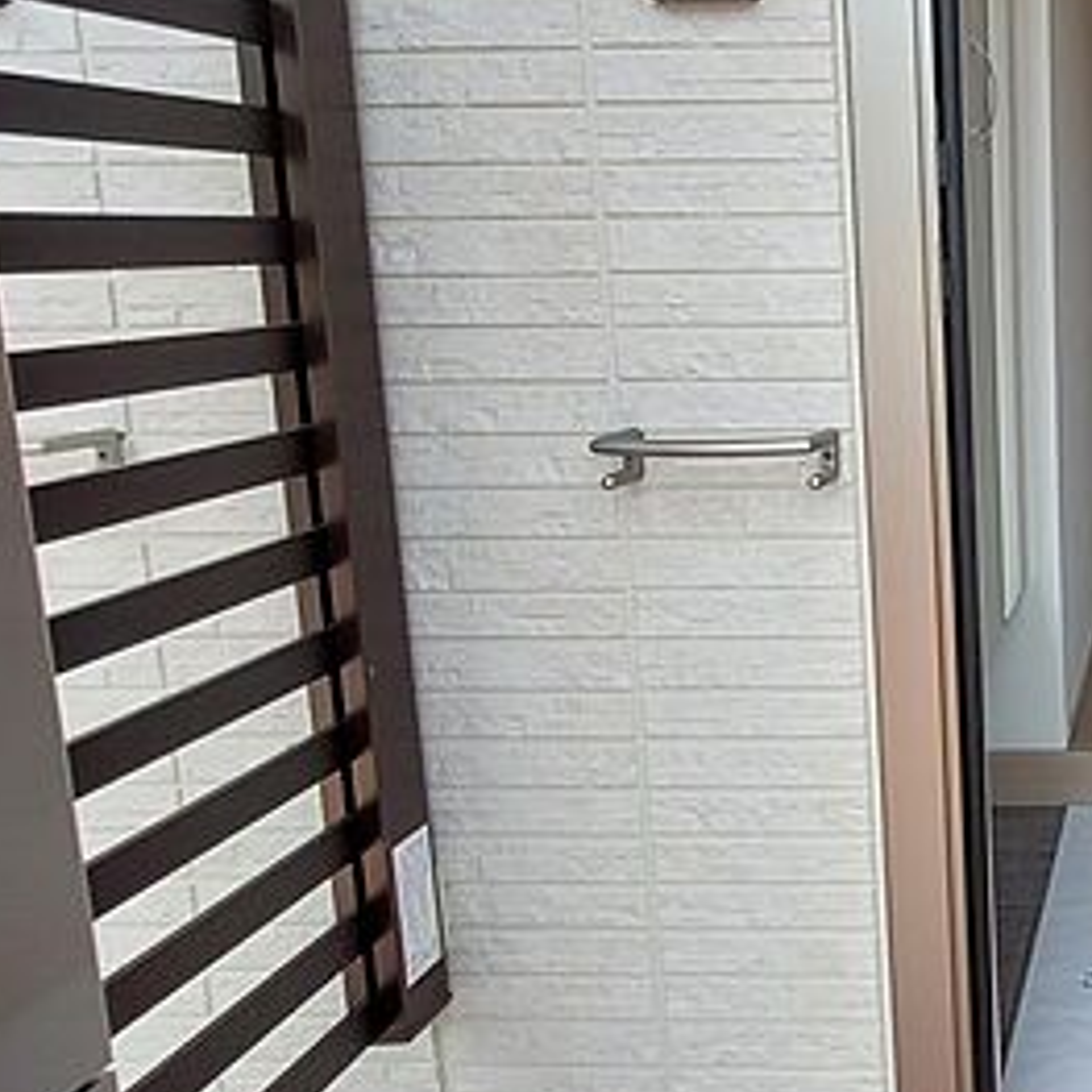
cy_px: 357
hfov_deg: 43.1
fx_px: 999
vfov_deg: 56.0
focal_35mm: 28
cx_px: 1229
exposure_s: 1/243
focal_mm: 1.74
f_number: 2.2
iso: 50
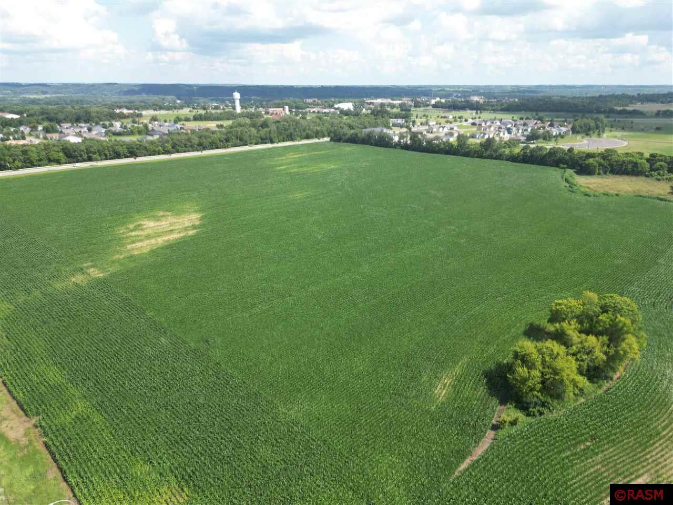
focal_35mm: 24
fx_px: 467
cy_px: 252
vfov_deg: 56.8
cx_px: 336
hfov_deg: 71.6
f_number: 1.7
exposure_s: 1/1250
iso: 100
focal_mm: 6.72
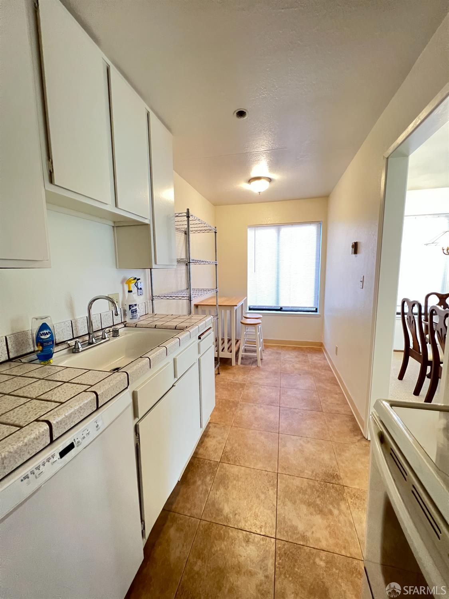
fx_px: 225
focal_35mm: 13
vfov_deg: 106.2
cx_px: 224
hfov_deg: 89.9
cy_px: 300
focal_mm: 1.57
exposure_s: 1/60
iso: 640
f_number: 1.8
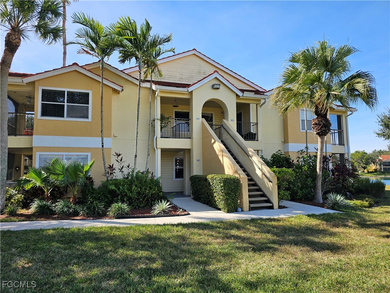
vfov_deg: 58.9
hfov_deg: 73.9
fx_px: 259
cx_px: 195
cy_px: 146
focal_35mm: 23
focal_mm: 6.3
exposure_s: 1/426
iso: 10
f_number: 1.7
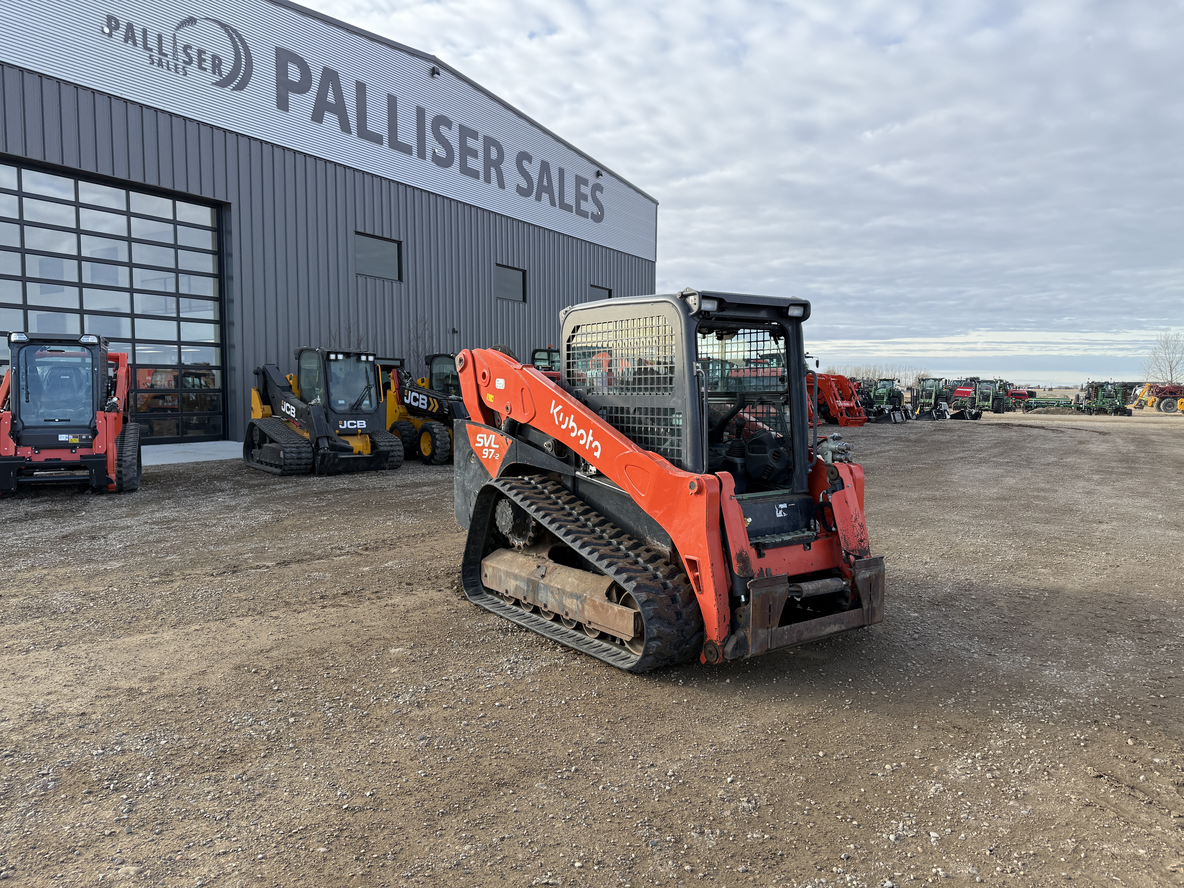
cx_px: 592
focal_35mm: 24
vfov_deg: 56.8
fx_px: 821
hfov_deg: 71.6
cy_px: 444
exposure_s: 1/1618
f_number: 1.78
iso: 100
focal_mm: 6.76
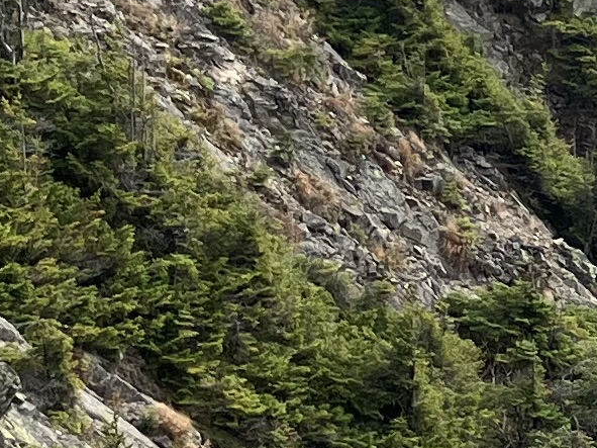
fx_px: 3293
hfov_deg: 10.0
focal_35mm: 191
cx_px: 929
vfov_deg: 7.8
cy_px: 130
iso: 32
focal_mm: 3.99
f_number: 1.8
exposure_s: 1/704
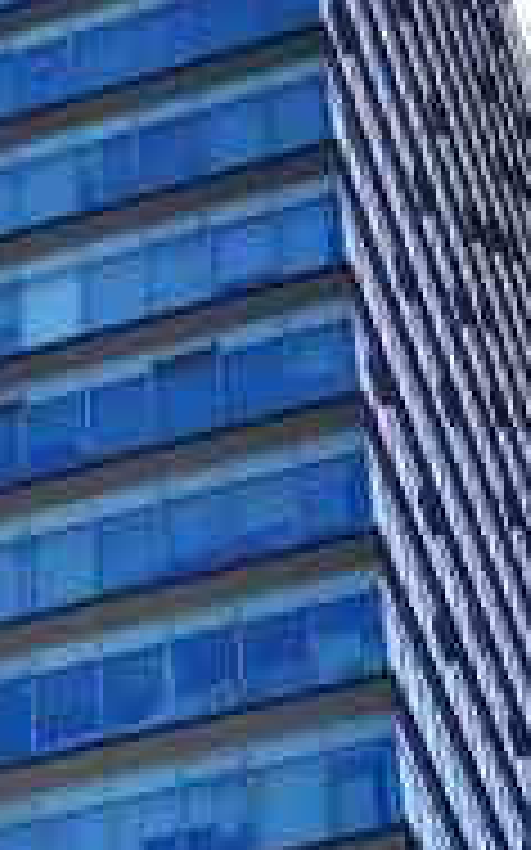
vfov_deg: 14.3
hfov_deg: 9.2
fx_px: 3267
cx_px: 22
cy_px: 1086
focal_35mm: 141
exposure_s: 1/5000
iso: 50
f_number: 1.8
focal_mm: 3.95
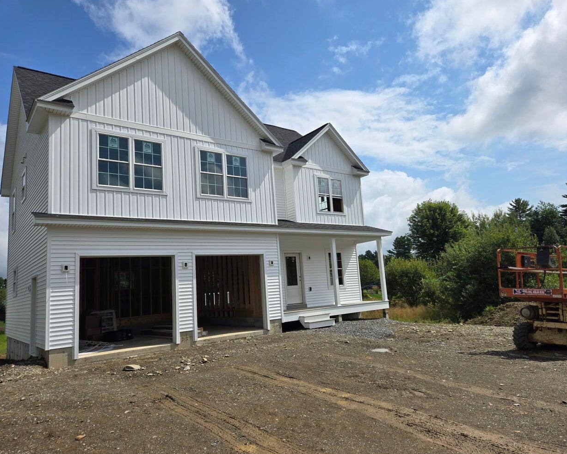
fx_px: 420
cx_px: 304
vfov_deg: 56.8
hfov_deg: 68.0
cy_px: 227
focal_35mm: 25
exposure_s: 1/3318
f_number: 1.8
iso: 25
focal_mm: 5.4
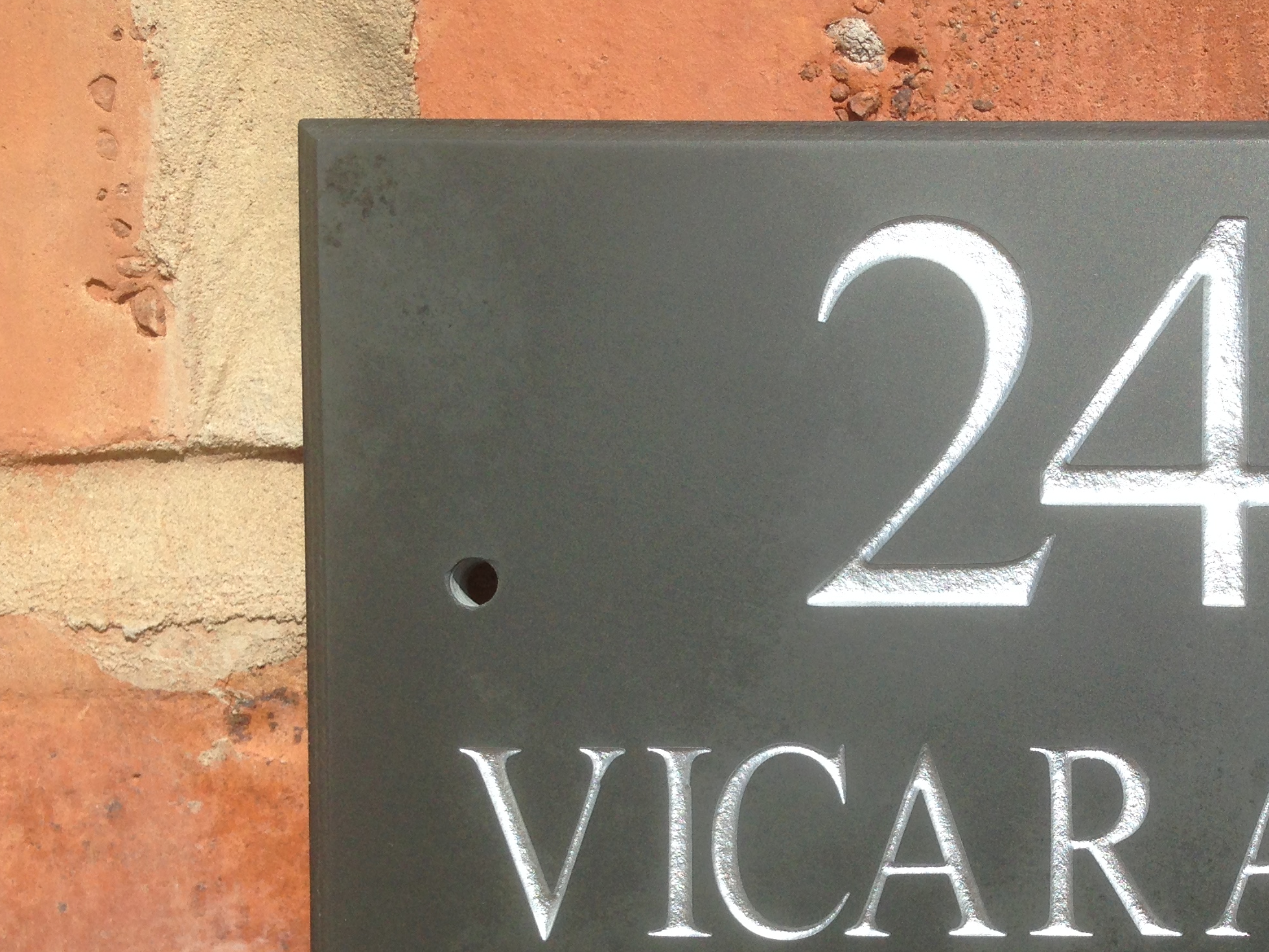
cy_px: 701
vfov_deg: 26.3
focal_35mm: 55
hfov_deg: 33.9
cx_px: 1019
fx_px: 2017
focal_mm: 4.12
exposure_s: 1/2584
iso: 50
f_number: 2.4
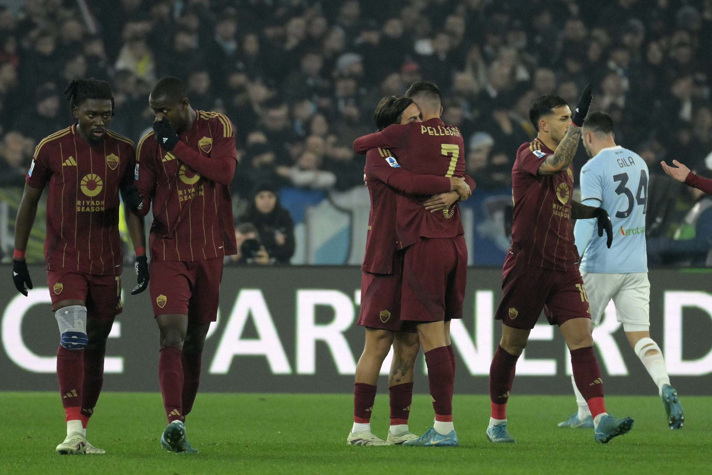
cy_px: 238
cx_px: 356
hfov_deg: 3.4
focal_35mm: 600
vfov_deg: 2.3
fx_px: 11866
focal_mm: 400
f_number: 5
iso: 3200
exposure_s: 1/1250
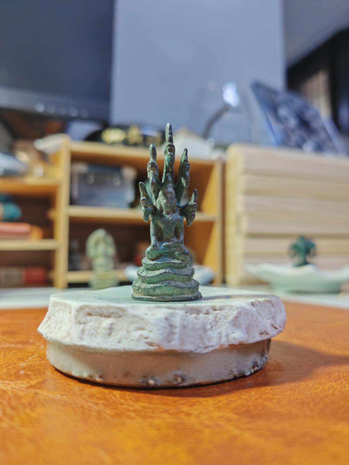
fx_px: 363
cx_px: 174
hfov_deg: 51.4
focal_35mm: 27
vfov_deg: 65.3
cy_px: 232
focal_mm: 6.12
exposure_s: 1/33
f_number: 1.9
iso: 1000
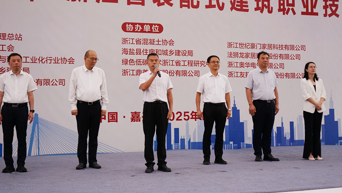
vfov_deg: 24.4
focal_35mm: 49
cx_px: 169
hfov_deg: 42.1
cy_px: 79
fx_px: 444
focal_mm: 46
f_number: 4.5
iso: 125
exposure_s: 1/160
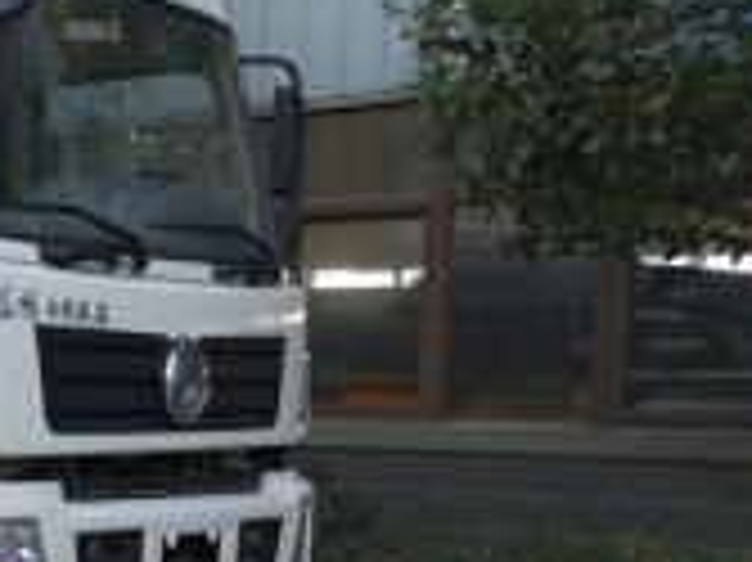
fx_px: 1628
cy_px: 456
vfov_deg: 19.4
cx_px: -365
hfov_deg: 21.8
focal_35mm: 75
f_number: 1.7
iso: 138
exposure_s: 1/299
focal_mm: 4.28
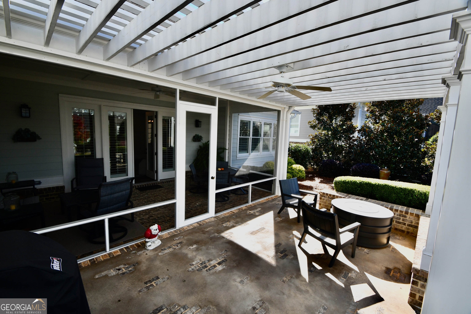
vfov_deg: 77.3
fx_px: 196
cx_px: 236
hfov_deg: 100.4
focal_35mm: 15
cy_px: 157
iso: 200
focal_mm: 10
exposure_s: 1/250
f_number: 6.3
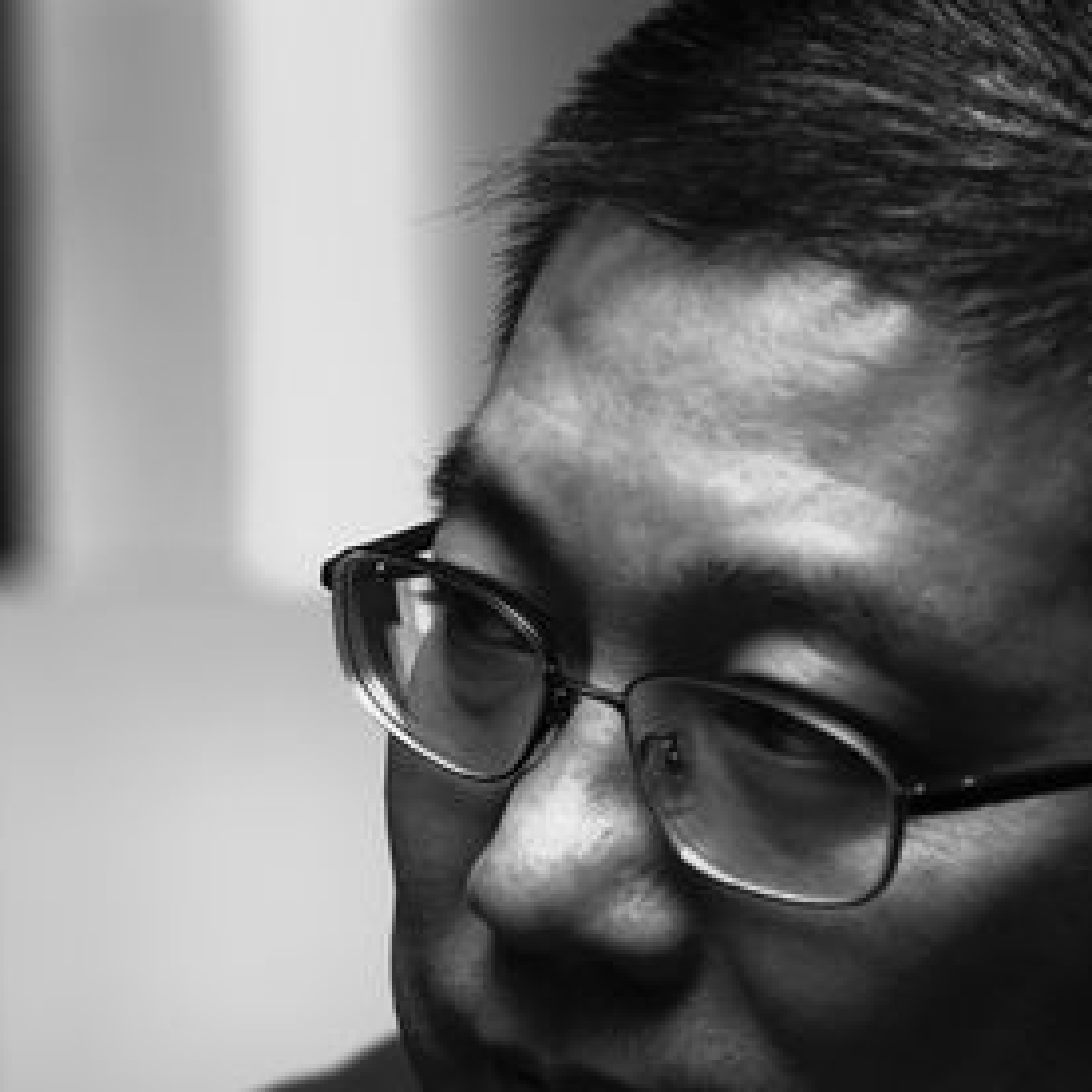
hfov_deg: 9.8
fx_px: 6353
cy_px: 712
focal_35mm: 178
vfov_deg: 9.8
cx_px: 499
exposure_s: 1/100
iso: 100
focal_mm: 70
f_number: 3.5
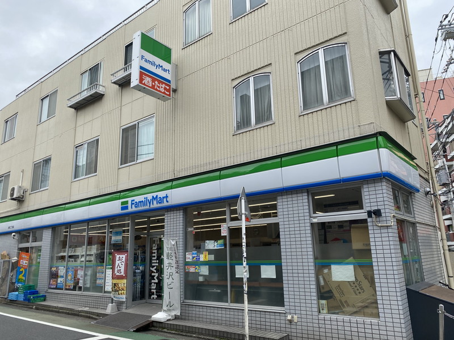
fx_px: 341
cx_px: 227
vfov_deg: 53.1
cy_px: 170
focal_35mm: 26
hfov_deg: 67.3
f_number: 1.8
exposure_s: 1/1182
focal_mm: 4.25
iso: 32
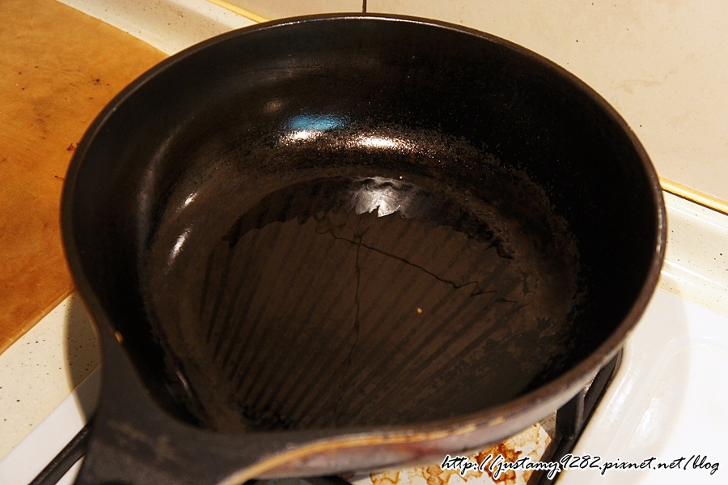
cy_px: 242
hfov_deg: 40.0
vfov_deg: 27.2
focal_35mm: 50
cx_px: 364
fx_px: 1000
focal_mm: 33
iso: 1600
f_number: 4.5
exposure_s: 1/30
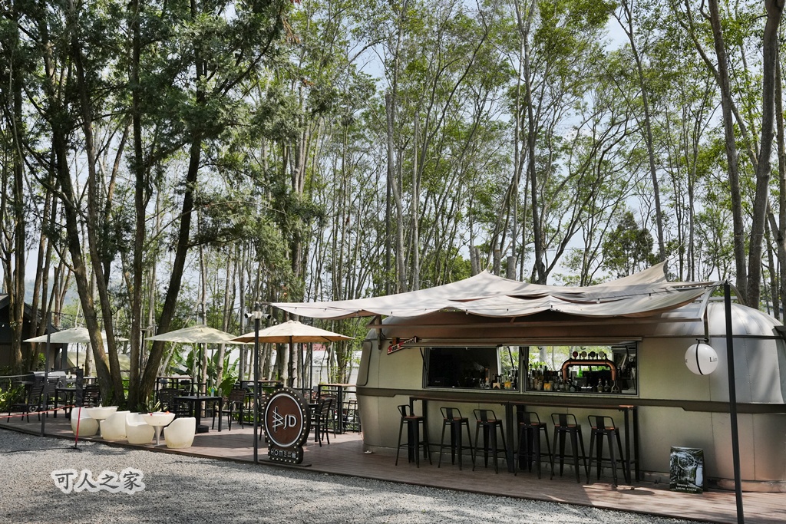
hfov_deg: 55.7
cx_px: 393
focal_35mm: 34
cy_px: 262
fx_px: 745
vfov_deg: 38.8
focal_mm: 34.1
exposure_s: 1/2500
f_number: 9
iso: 1600
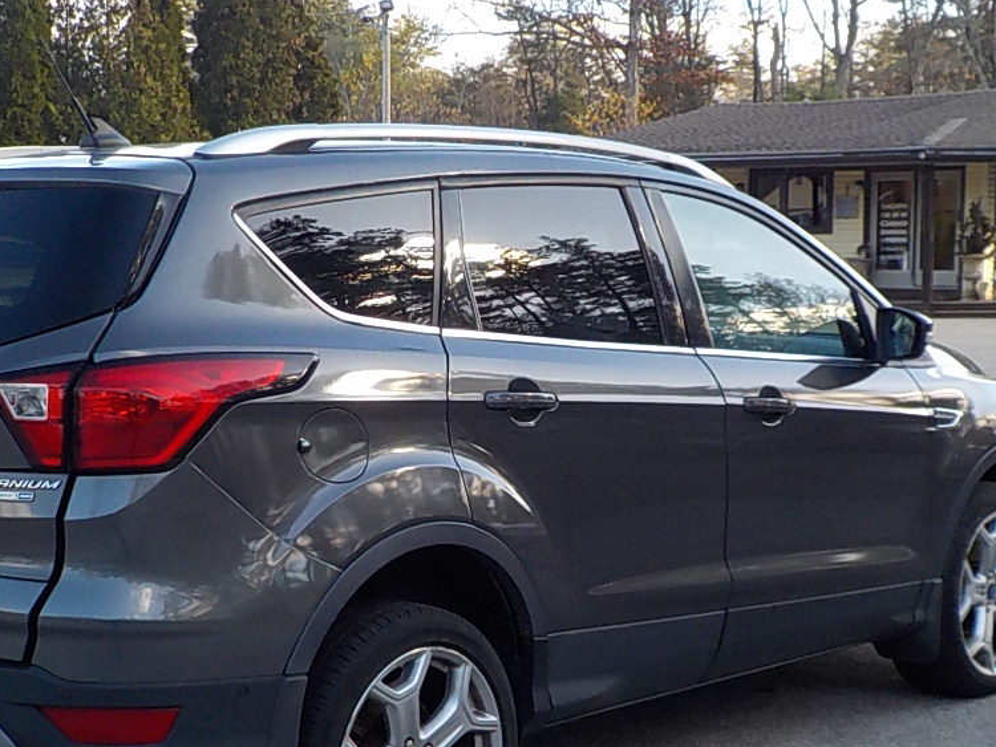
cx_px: 433
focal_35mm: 64
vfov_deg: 22.9
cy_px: 433
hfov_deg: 30.2
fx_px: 1842
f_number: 3.3
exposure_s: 1/250
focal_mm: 4.1
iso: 125
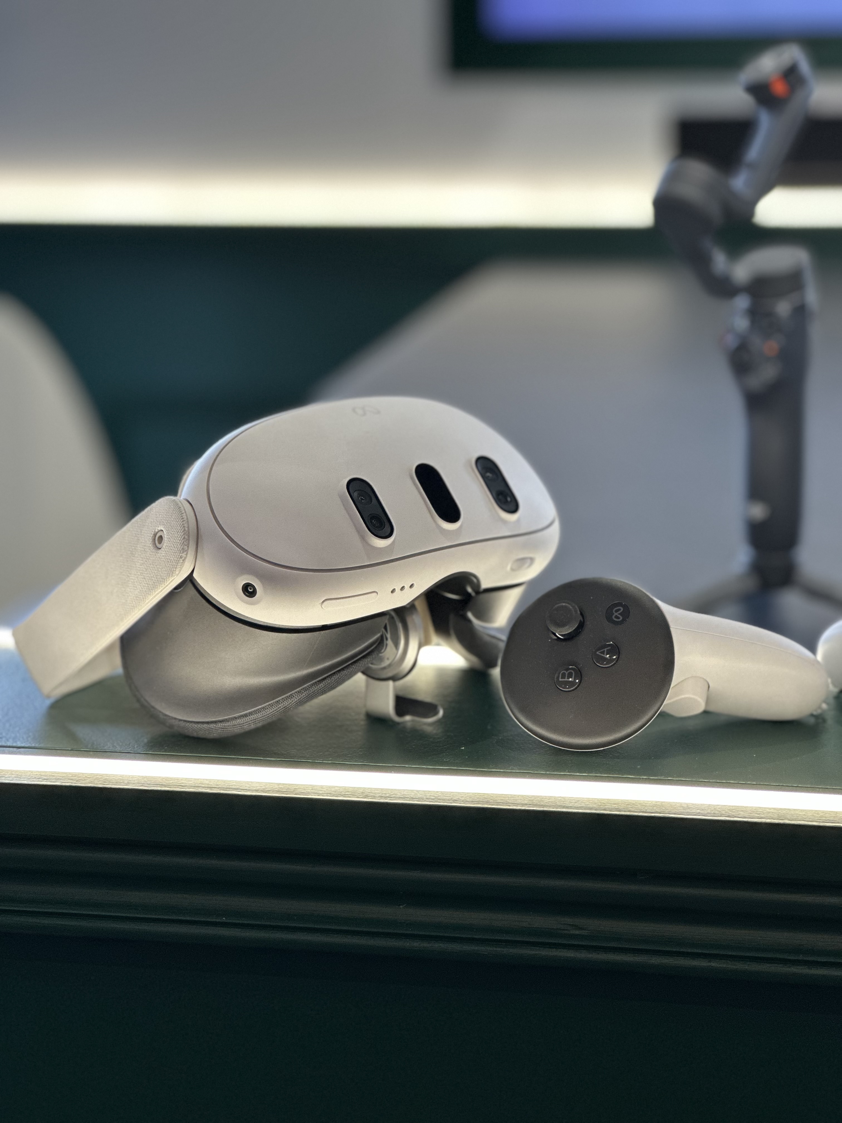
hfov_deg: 19.1
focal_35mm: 77
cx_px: 421
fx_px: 2497
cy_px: 562
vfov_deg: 25.3
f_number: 2.8
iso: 200
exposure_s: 1/120
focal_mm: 9
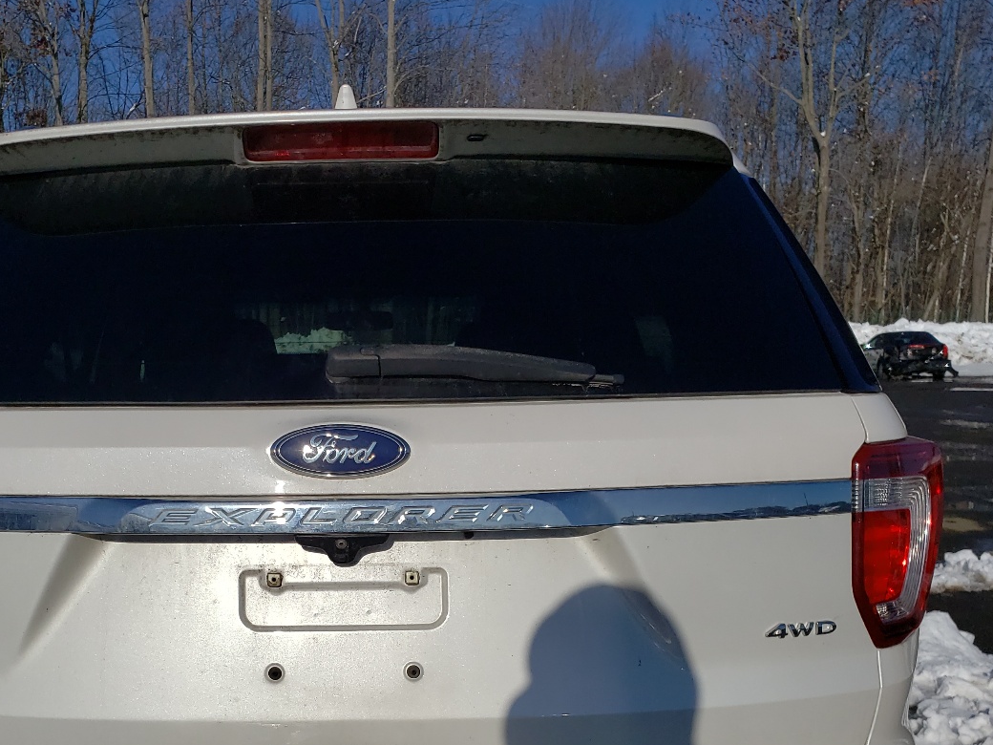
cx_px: 374
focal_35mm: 40
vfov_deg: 35.2
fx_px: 1147
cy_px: 553
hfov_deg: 46.4
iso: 52
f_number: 1.5
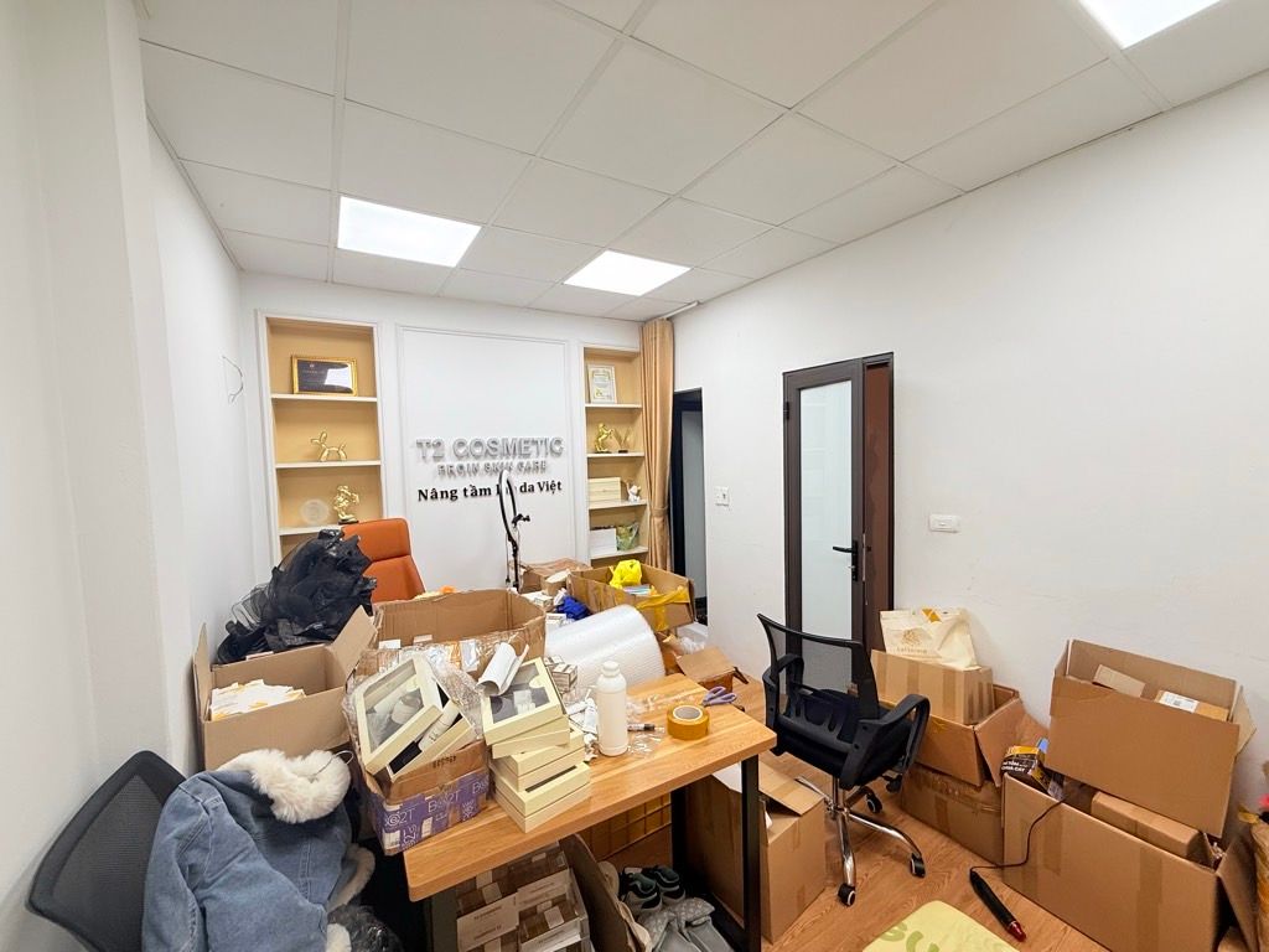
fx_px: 513
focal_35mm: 14
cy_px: 476
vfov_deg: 85.7
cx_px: 634
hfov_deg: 102.1
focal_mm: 2.22
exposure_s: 1/100
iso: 64
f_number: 2.2
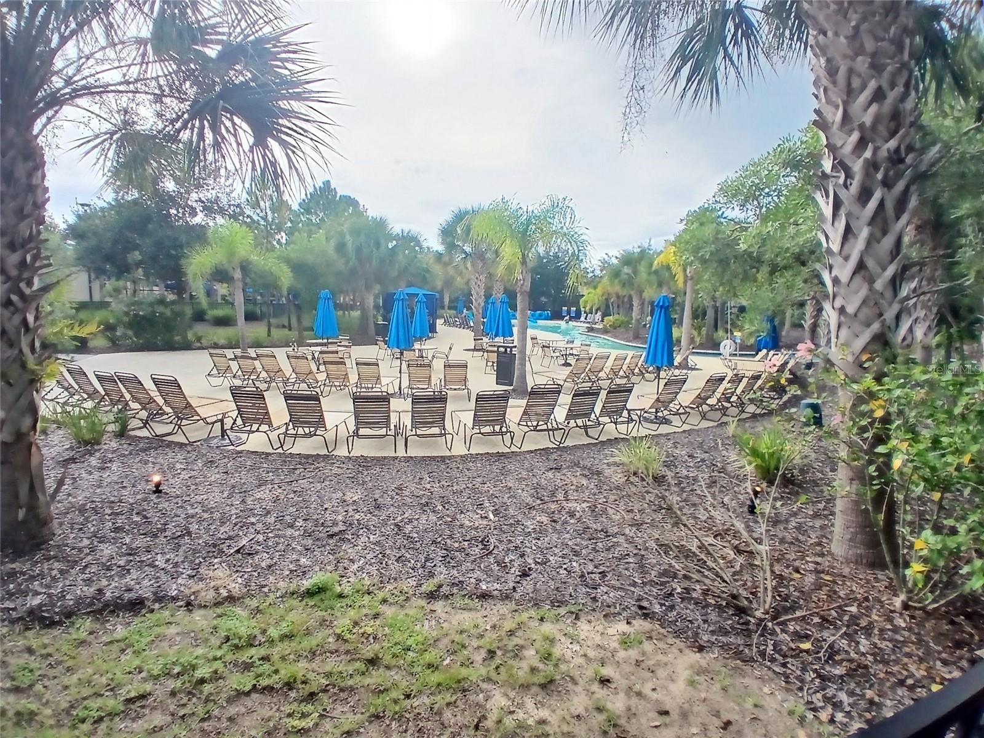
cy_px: 369
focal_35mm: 17
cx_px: 492
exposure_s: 1/186
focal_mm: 1.4
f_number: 2.2
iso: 50
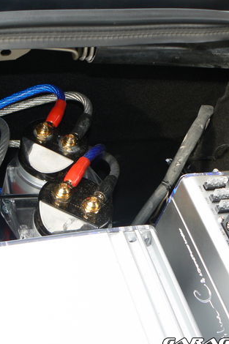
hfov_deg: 26.1
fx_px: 487
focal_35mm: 51
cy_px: 173
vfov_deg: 38.9
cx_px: 54
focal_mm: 6
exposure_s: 1/80
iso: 80
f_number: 4
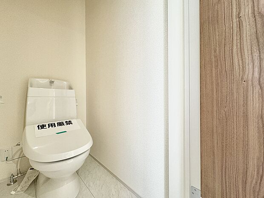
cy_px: 99
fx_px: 107
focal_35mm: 14
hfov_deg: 102.1
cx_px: 132
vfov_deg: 85.7
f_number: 2.2
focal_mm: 2.22
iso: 640
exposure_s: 1/60
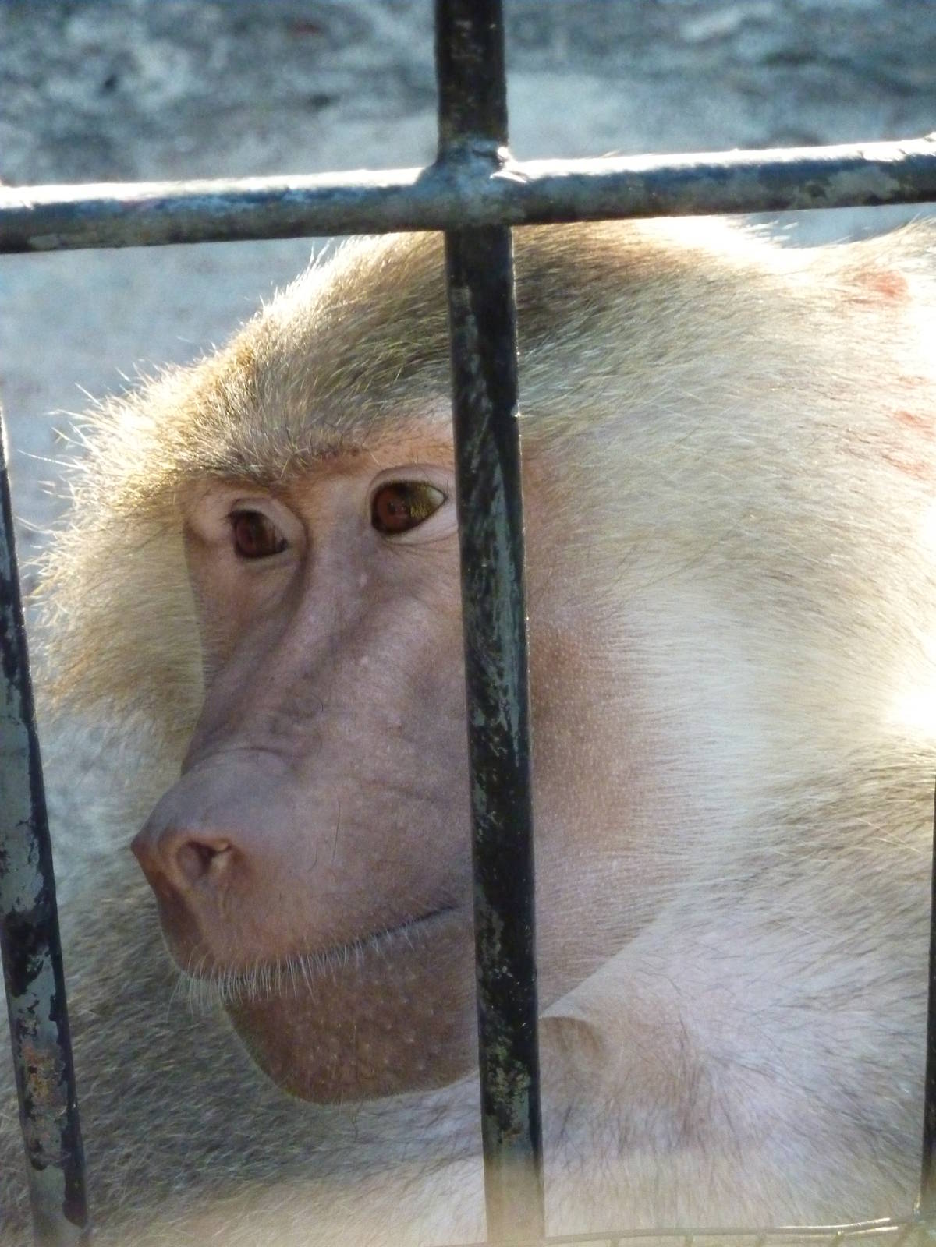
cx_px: 468
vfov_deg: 10.9
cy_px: 624
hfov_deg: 8.2
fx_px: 6562
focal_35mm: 182
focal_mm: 29.9
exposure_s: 1/200
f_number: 4.5
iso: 800
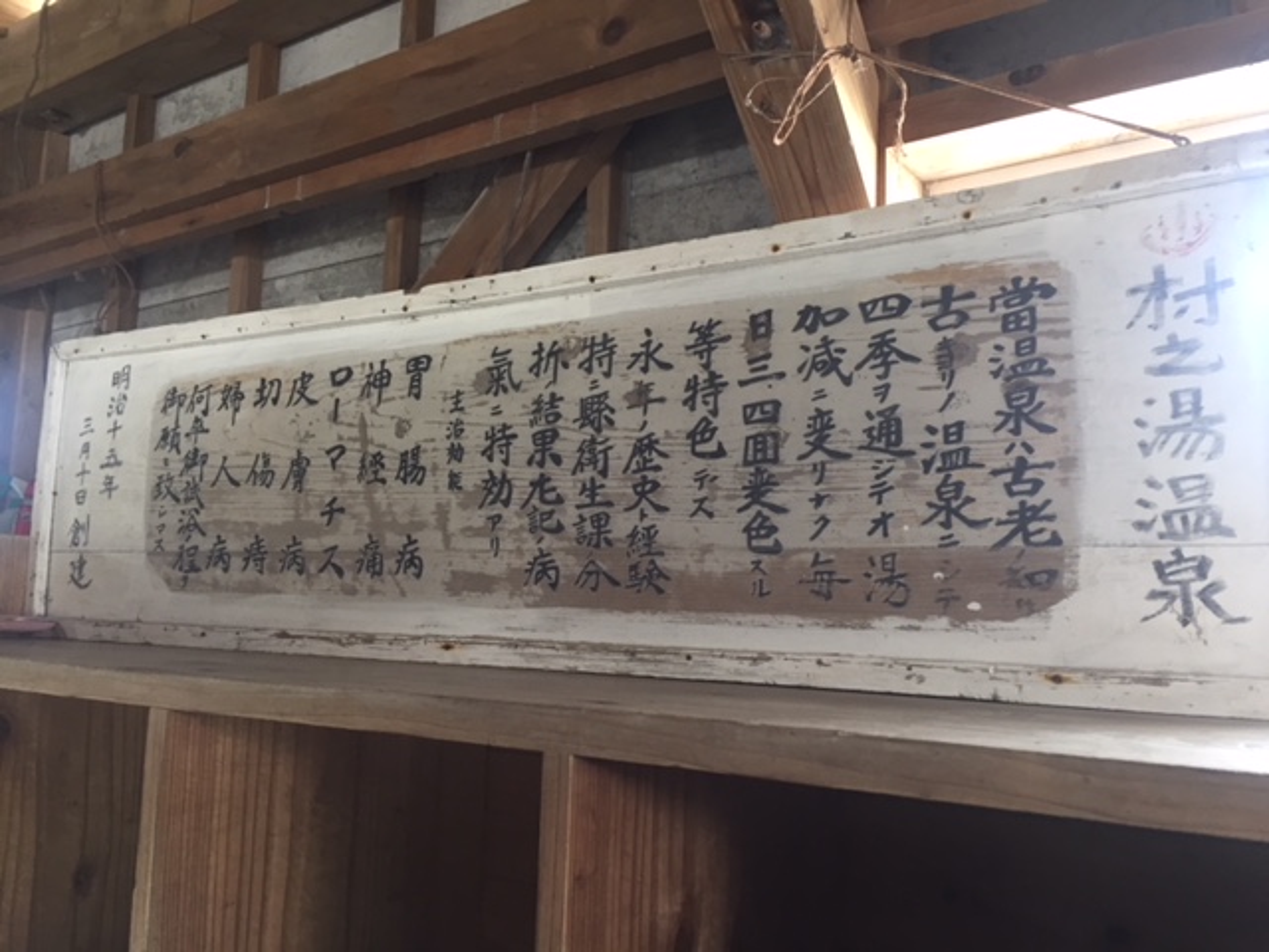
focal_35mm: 29
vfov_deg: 48.2
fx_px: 1063
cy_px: 476
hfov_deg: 61.7
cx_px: 634
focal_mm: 4.15
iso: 80
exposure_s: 1/30
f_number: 2.2
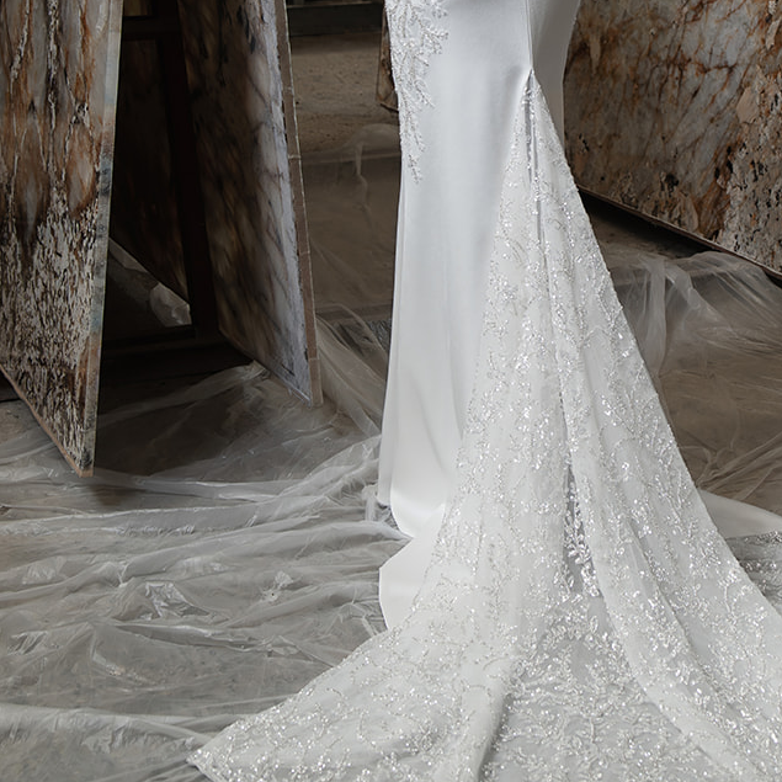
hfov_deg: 22.9
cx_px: 546
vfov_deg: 22.2
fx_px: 1917
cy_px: -5
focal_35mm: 75
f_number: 4.5
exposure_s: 1/250
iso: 500
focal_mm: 35
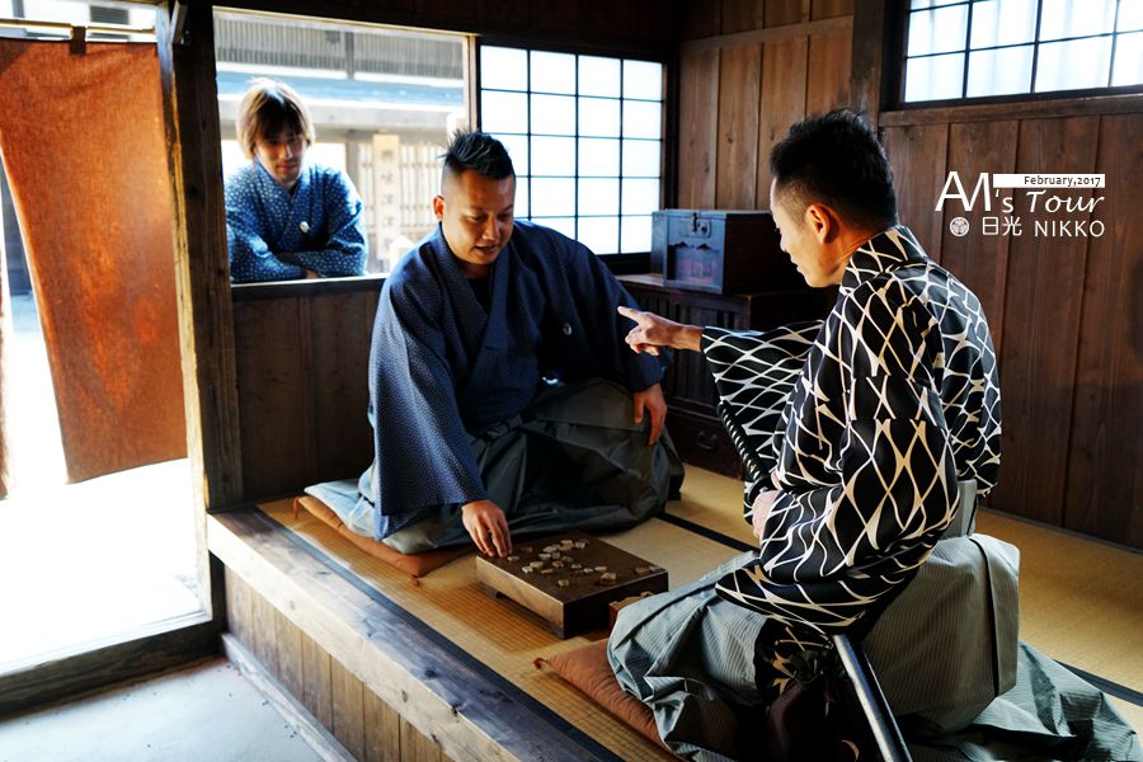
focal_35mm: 31
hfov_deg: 60.3
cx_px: 572
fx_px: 984
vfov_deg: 42.3
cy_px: 381
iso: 2000
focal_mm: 31
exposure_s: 1/200
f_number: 4
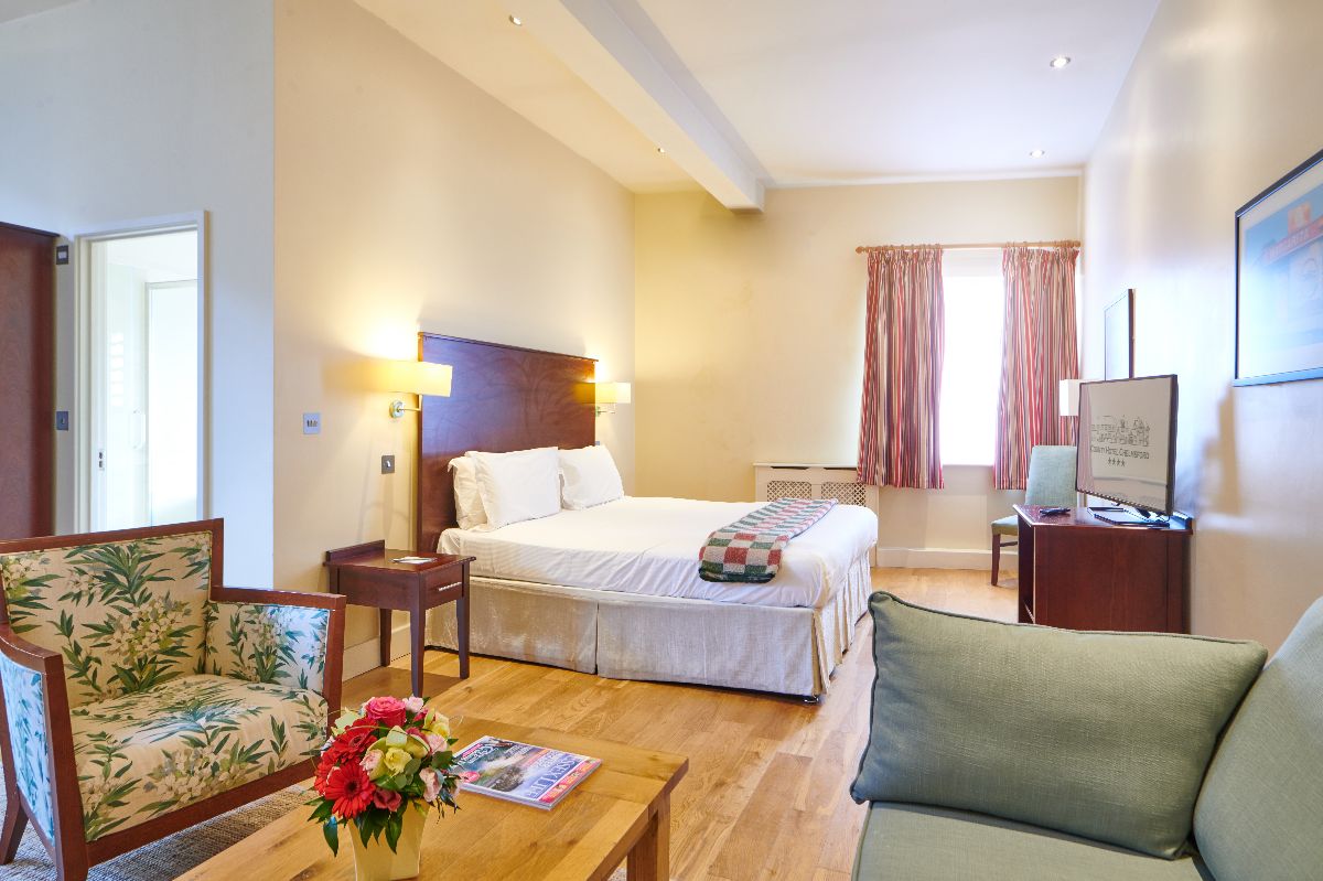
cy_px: 440
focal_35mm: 21
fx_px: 771
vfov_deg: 59.5
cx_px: 662
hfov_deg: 81.2
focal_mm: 21
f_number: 11
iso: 500
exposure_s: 1/2
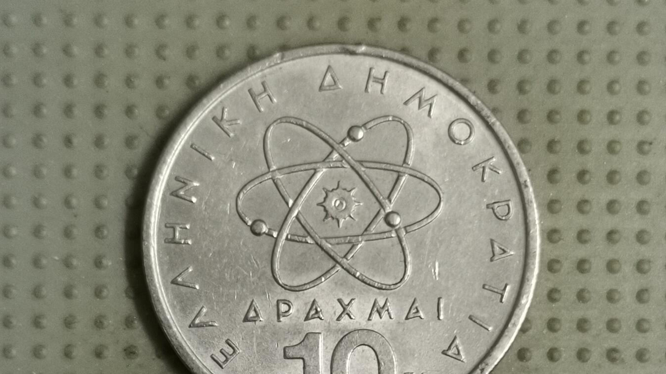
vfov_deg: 15.3
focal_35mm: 76
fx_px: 1342
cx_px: 334
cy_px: 444
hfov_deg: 27.9
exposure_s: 1/25.7
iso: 400
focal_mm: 4.75
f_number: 1.8
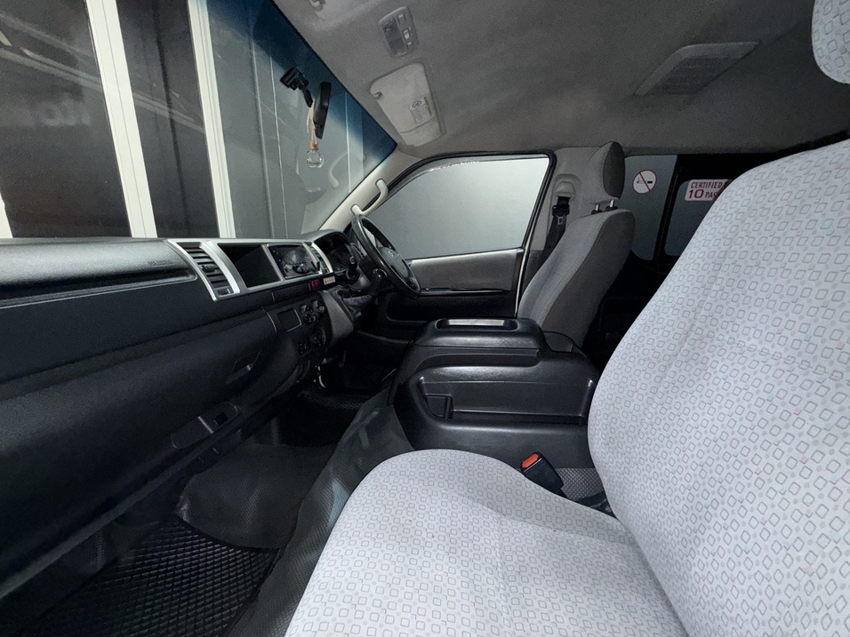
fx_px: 368
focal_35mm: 15
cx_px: 437
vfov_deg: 81.6
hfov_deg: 98.1
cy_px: 339
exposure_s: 1/50
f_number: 2.2
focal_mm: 2.22
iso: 200
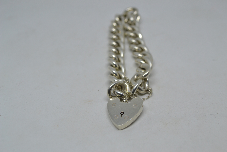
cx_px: 114
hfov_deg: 38.9
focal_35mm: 51
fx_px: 322
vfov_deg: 26.5
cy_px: 76
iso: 400
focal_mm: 34
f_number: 6.3
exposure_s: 1/60
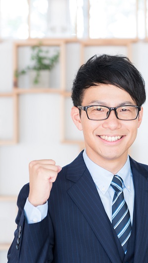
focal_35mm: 111
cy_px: 132
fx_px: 774
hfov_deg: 10.9
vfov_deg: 19.3
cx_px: 127
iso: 640
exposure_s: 1/125
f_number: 2.8
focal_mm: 70
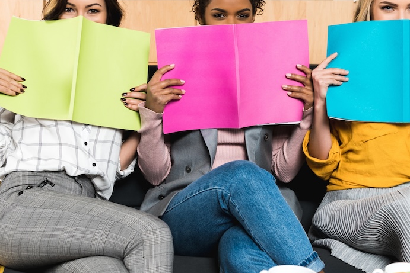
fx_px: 695
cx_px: 233
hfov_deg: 32.8
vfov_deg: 22.2
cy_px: 92
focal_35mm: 61
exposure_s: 1/160
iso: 160
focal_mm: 31
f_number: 4
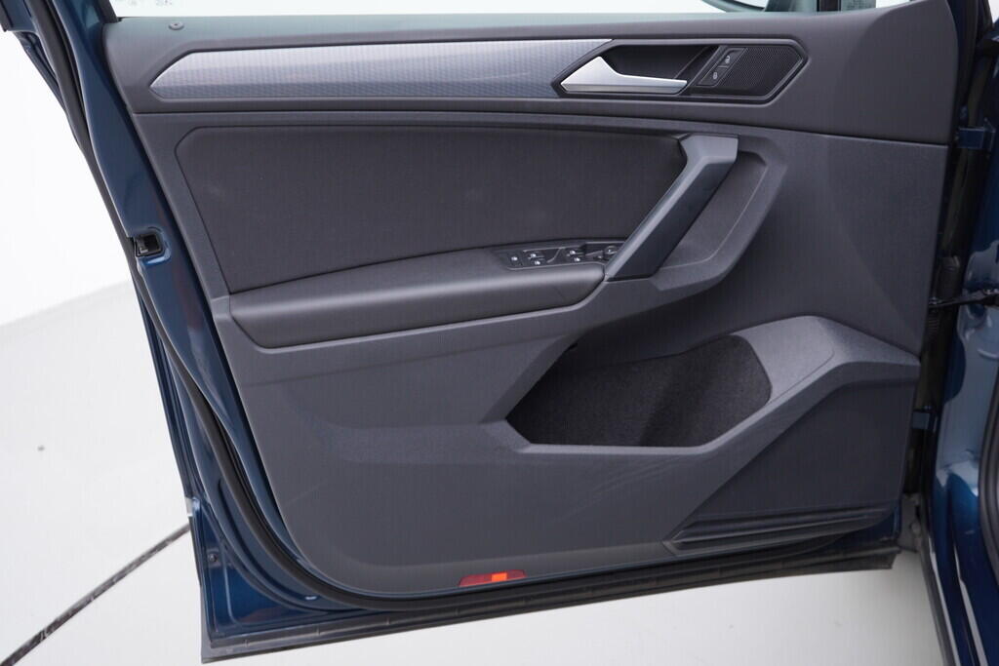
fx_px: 999
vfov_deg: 36.9
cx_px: 500
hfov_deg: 53.1
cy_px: 333
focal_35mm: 36
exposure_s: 1/50
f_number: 3.2
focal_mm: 24
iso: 125
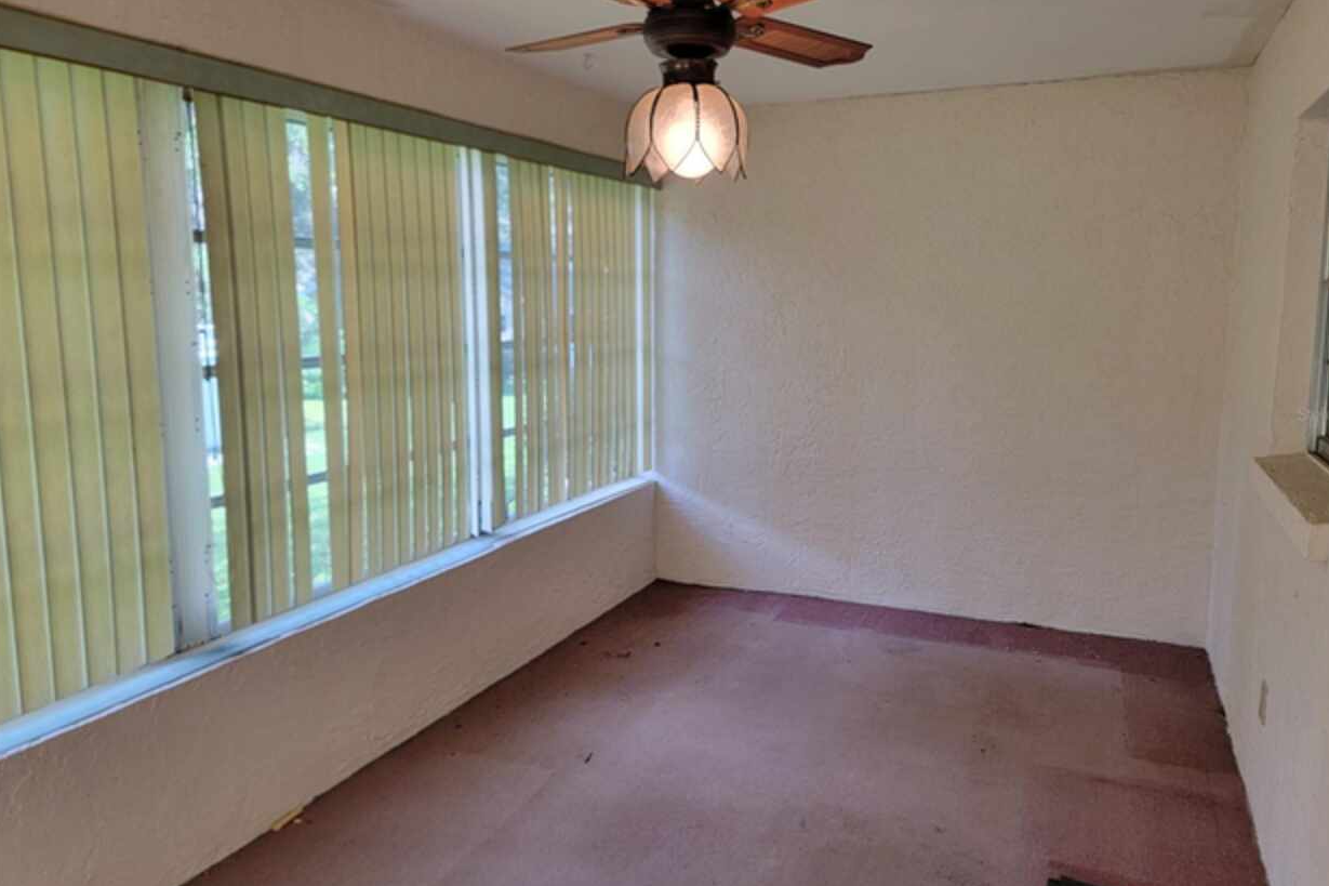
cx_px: 687
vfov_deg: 49.5
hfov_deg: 69.4
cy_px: 413
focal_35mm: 26
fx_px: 960
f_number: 1.8
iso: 160
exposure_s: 1/120
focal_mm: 6.7
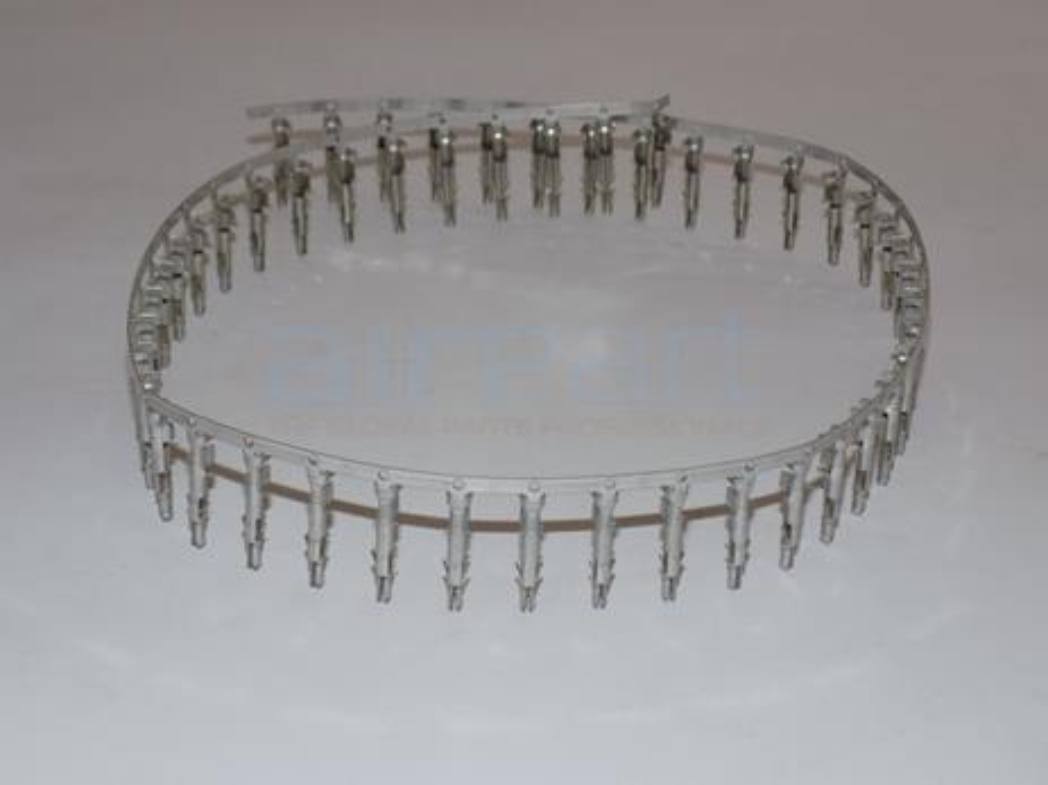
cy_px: 392
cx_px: 524
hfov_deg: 29.8
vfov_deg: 22.6
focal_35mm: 65
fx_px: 1967
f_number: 4.1
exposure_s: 1/30
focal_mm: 11.5
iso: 200
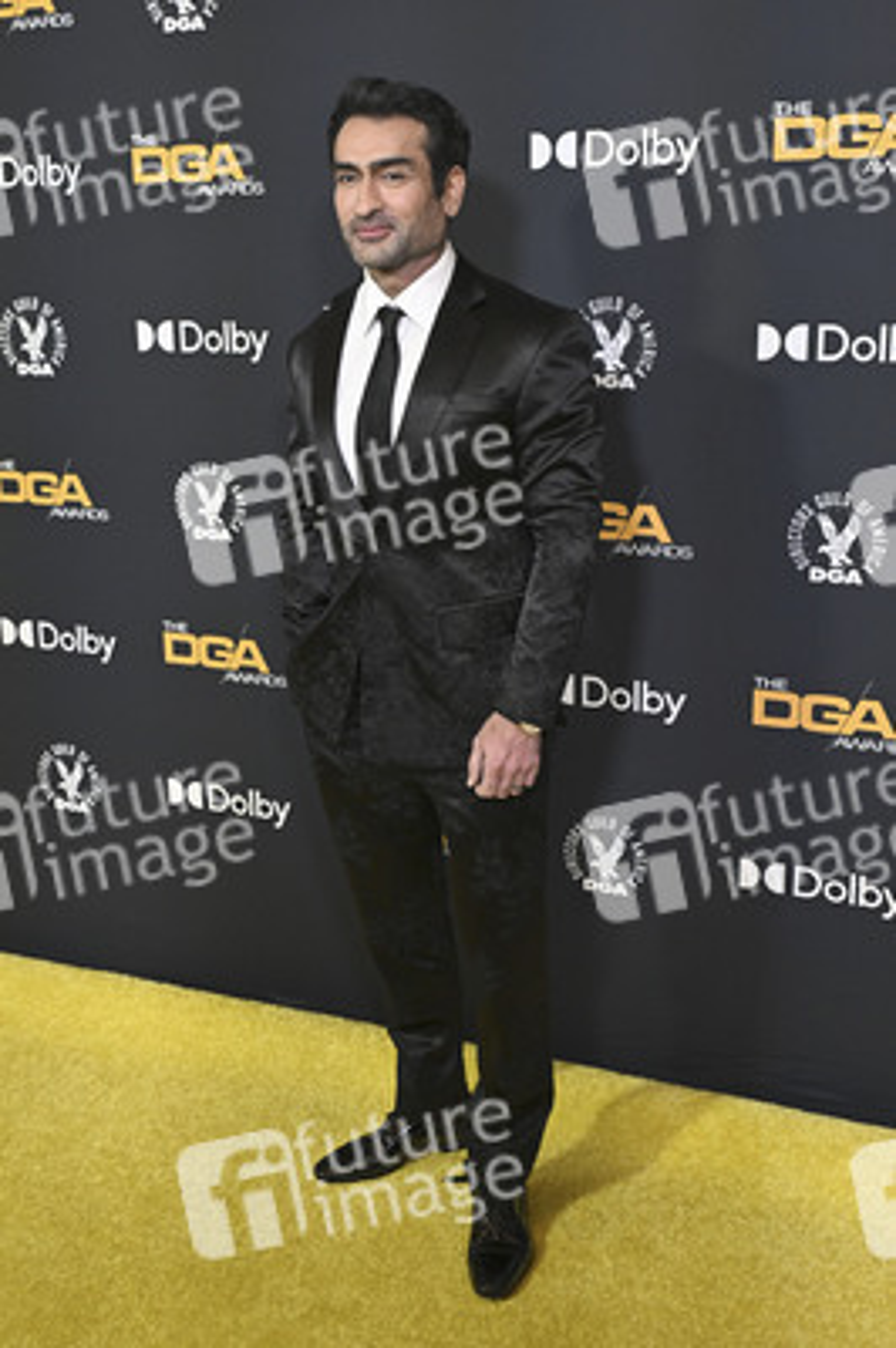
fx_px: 1309
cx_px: 448
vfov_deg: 54.5
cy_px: 674
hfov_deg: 37.8
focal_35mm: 35
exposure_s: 1/320
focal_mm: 35
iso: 2500
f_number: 6.3
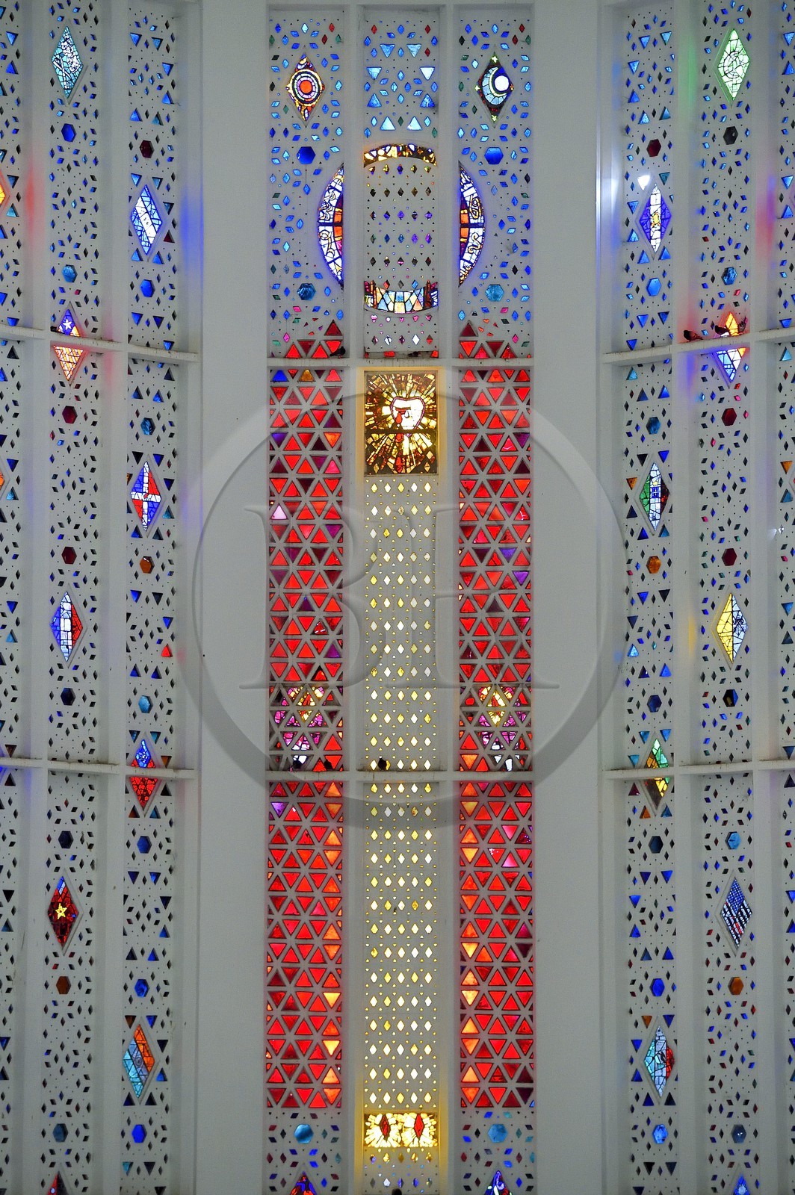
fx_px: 5143
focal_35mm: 155
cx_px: 398
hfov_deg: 8.8
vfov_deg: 13.3
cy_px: 598
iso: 3200
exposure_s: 1/60
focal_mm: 155
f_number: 4.5
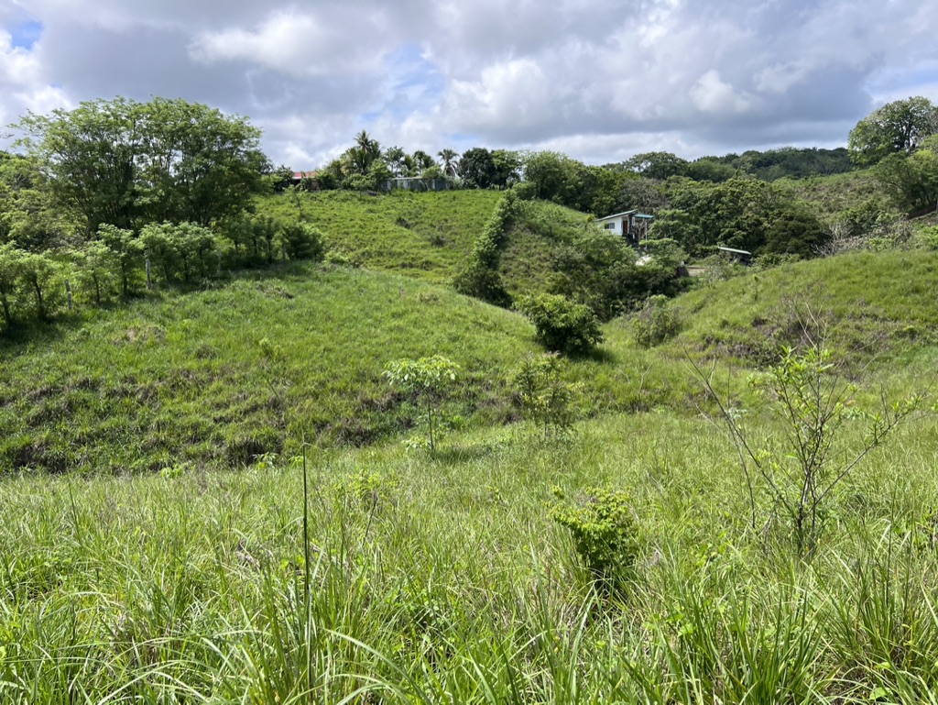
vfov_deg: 53.1
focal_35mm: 26
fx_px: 705
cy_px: 352
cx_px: 469
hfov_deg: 67.3
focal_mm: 5.7
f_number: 1.5
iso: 50
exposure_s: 1/3257
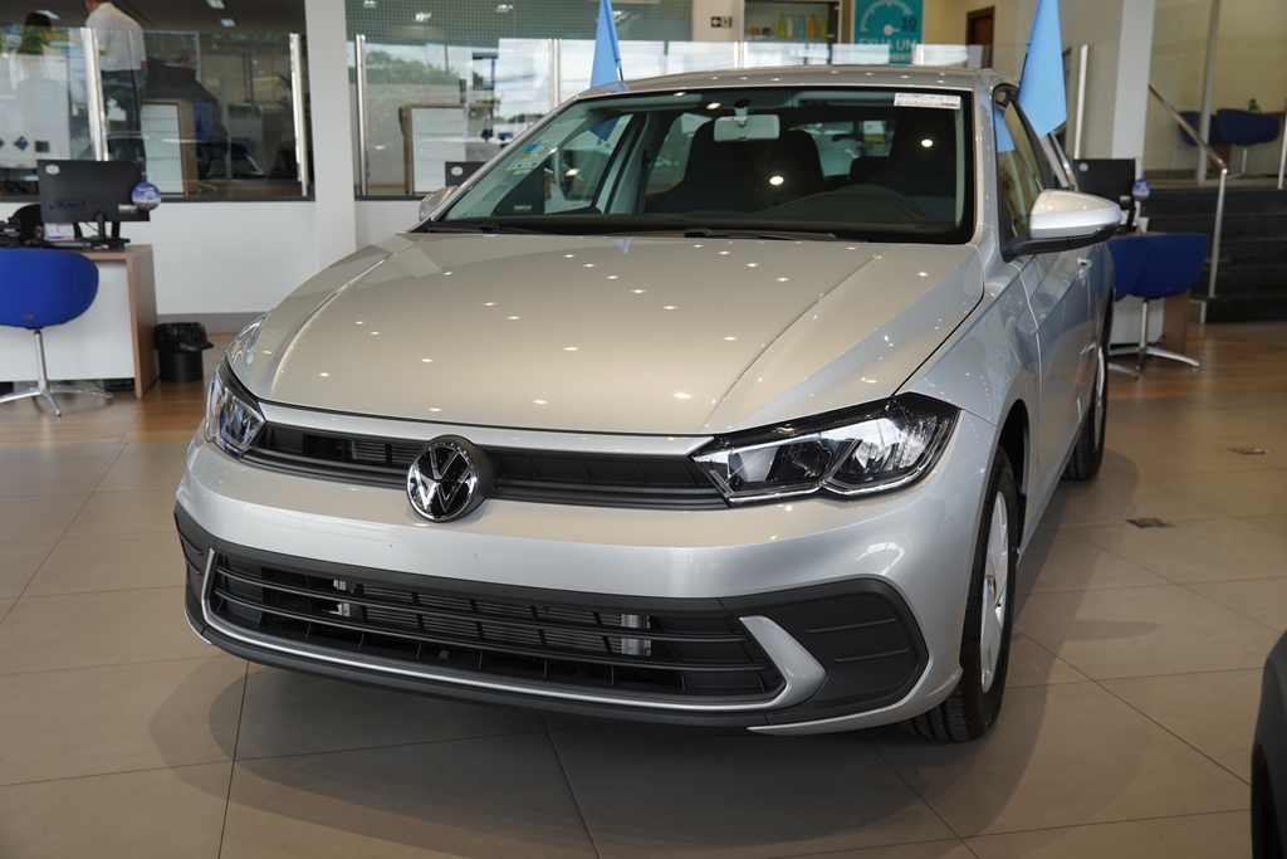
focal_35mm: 39
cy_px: 430
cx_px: 644
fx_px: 1394
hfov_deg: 49.5
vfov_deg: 34.2
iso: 200
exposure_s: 1/160
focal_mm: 26
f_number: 4
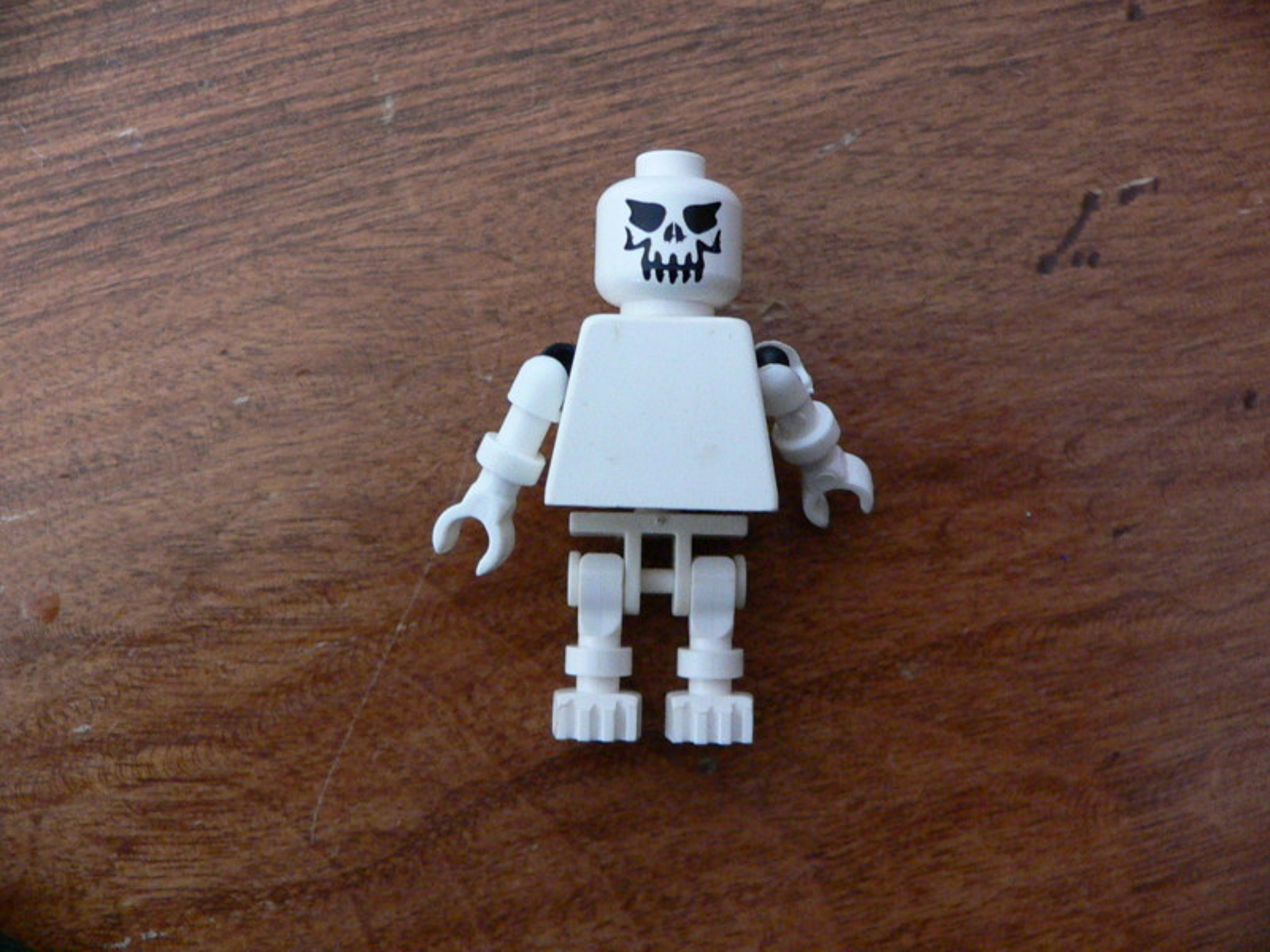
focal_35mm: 35
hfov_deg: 52.6
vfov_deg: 40.7
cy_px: 476
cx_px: 635
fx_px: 1284
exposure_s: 1/30
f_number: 2.8
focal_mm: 4.6
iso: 400
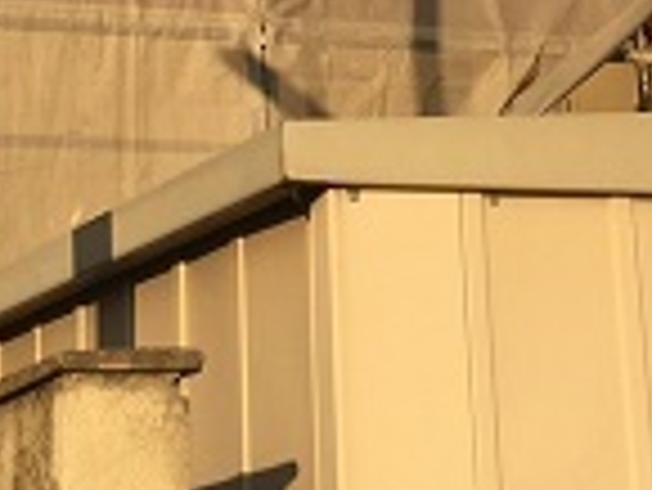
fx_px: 2262
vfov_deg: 12.0
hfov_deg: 16.3
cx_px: 504
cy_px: -157
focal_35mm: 120
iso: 25
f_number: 2.2
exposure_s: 1/1479
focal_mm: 4.15
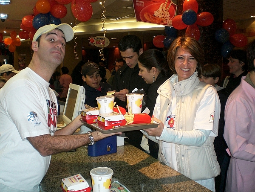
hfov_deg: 49.0
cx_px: 128
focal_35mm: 38
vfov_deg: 37.7
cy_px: 96
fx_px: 280
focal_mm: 6.3
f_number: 3.1
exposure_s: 1/60
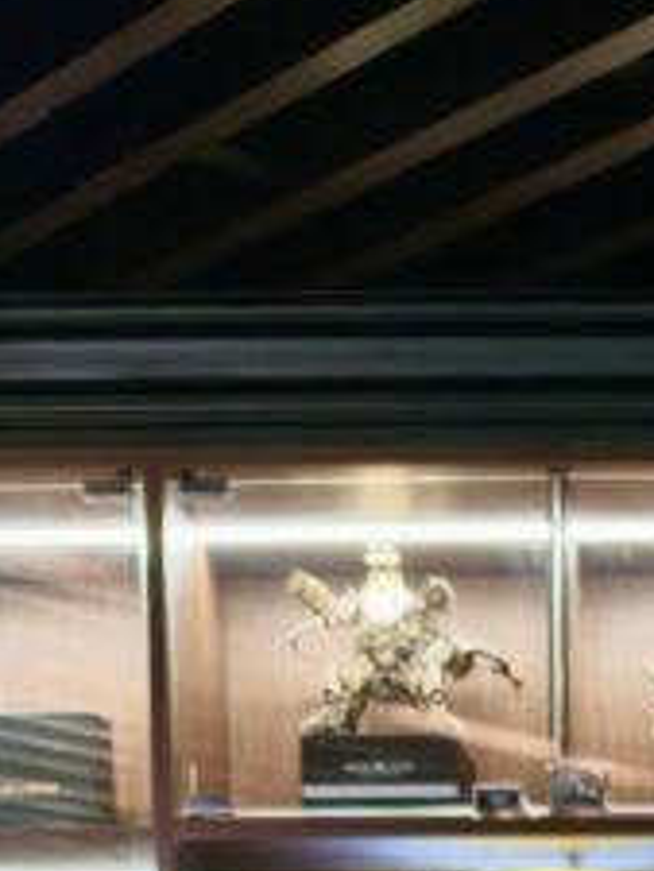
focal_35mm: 109
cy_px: 1951
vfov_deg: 13.9
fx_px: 2743
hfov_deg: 13.4
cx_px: 673
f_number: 1.57
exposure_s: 1/227
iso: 732
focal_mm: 7
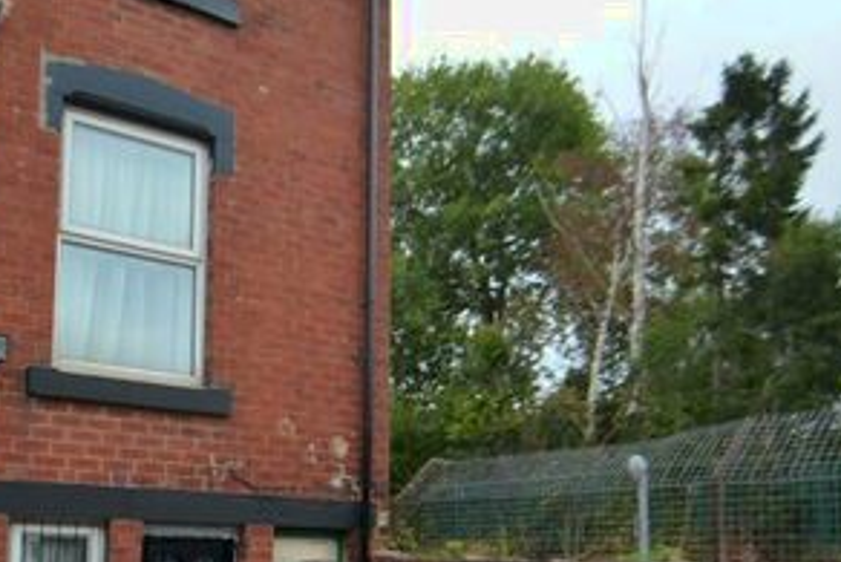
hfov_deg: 52.6
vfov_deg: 35.5
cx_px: 323
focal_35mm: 36
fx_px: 841
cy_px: 464
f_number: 6.7
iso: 200
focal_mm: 10
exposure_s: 1/180
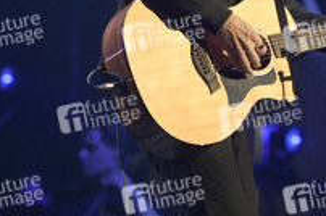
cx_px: 282
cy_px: -6
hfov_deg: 6.8
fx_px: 2730
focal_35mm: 302
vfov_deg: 4.5
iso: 1600
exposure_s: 1/640
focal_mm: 135
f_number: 4
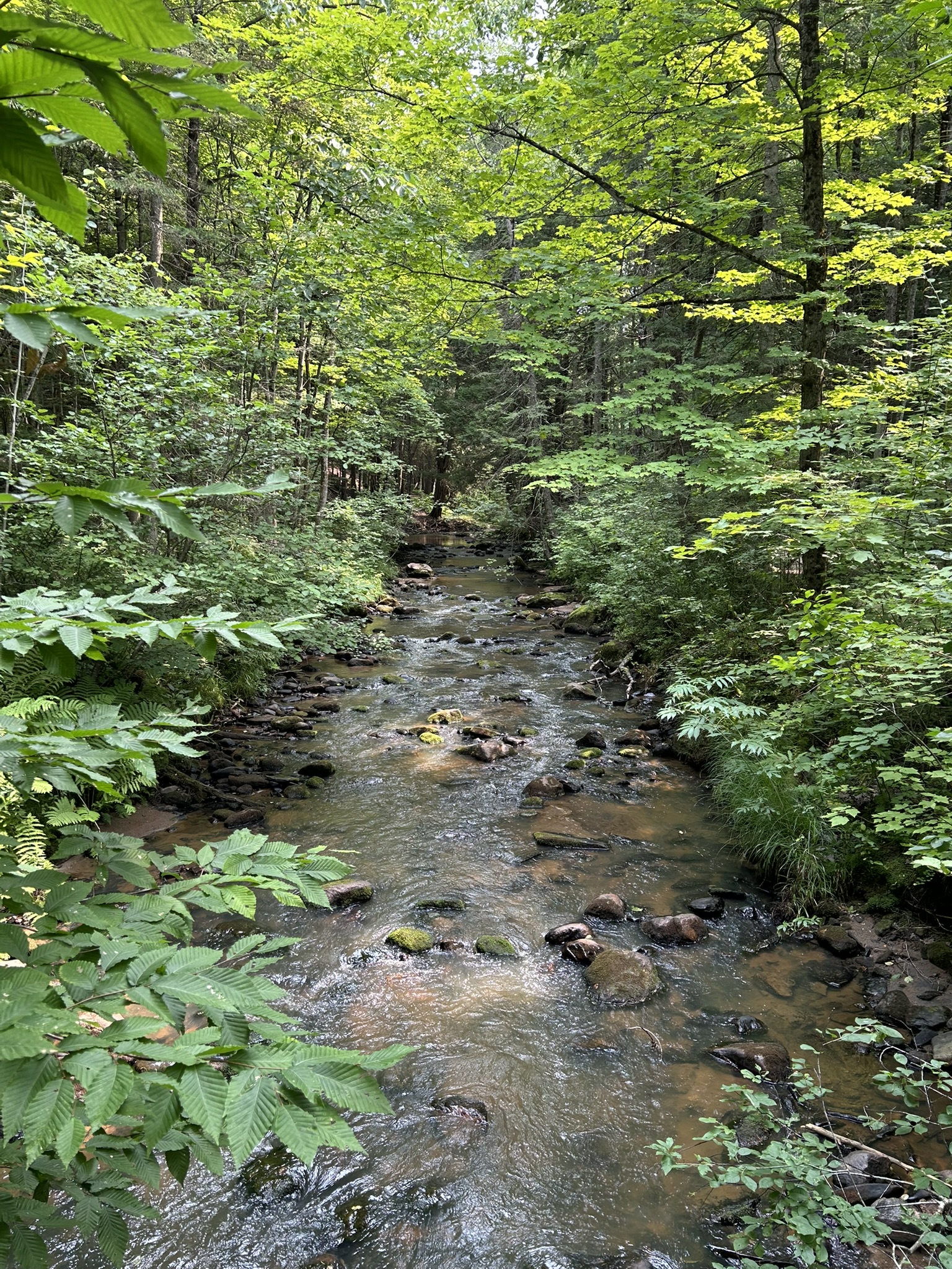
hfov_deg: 53.1
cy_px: 634
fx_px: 953
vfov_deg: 67.3
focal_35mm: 26
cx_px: 476
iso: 32
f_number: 1.5
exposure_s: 1/121
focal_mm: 5.7
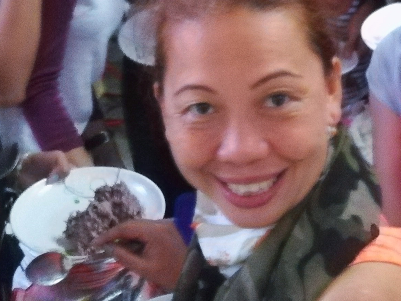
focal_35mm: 88
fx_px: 1019
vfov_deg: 15.6
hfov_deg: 22.2
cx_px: 269
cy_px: -131
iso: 1000
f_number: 2.2
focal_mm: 3.83
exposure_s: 1/15
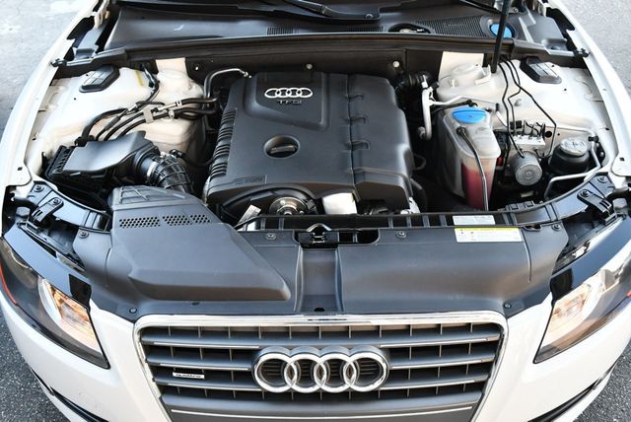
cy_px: 211
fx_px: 632
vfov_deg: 36.9
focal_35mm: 36
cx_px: 316
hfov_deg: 53.1
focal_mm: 18
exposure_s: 1/250
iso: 720
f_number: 3.5
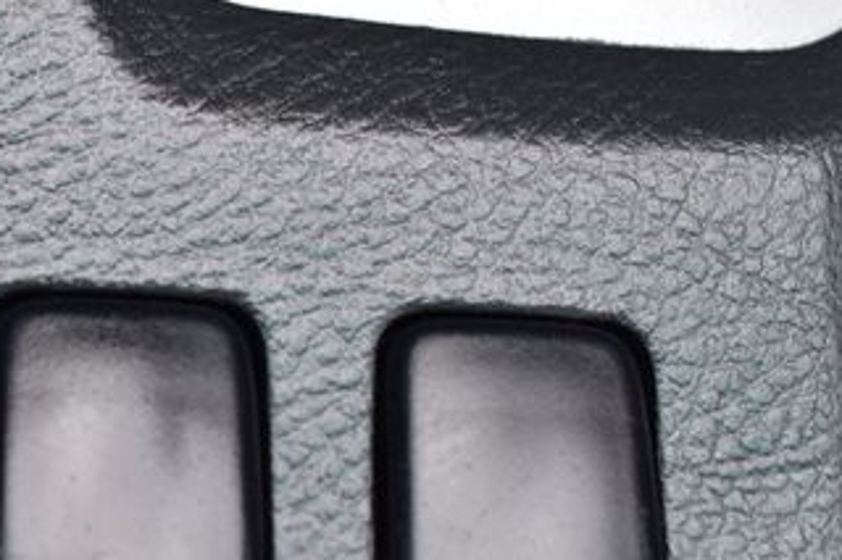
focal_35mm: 120
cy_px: 447
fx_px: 2805
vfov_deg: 11.4
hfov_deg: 16.8
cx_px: 92
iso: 400
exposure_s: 1/25
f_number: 7.1
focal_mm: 40
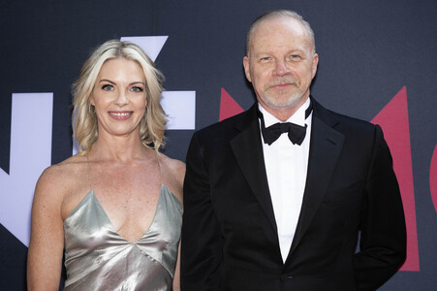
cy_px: 146
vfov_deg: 27.0
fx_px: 606
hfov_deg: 39.6
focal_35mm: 50
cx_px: 218
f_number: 5.6
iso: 800
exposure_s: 1/200
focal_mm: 50
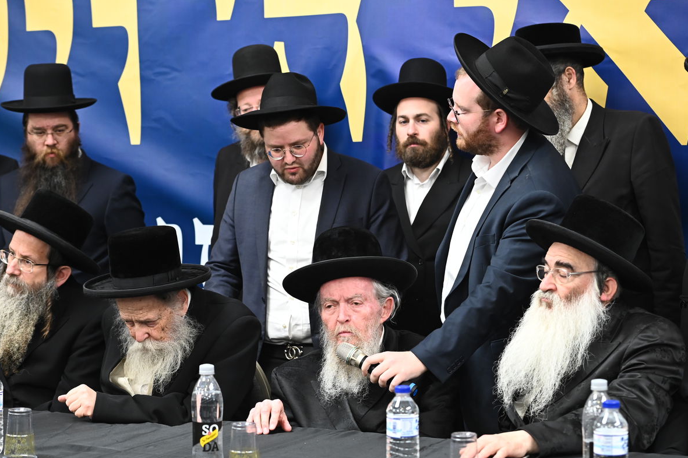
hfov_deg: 24.5
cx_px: 346
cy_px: 251
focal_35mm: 83
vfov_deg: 16.4
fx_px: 1585
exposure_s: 1/160
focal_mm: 70
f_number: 5
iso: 2000
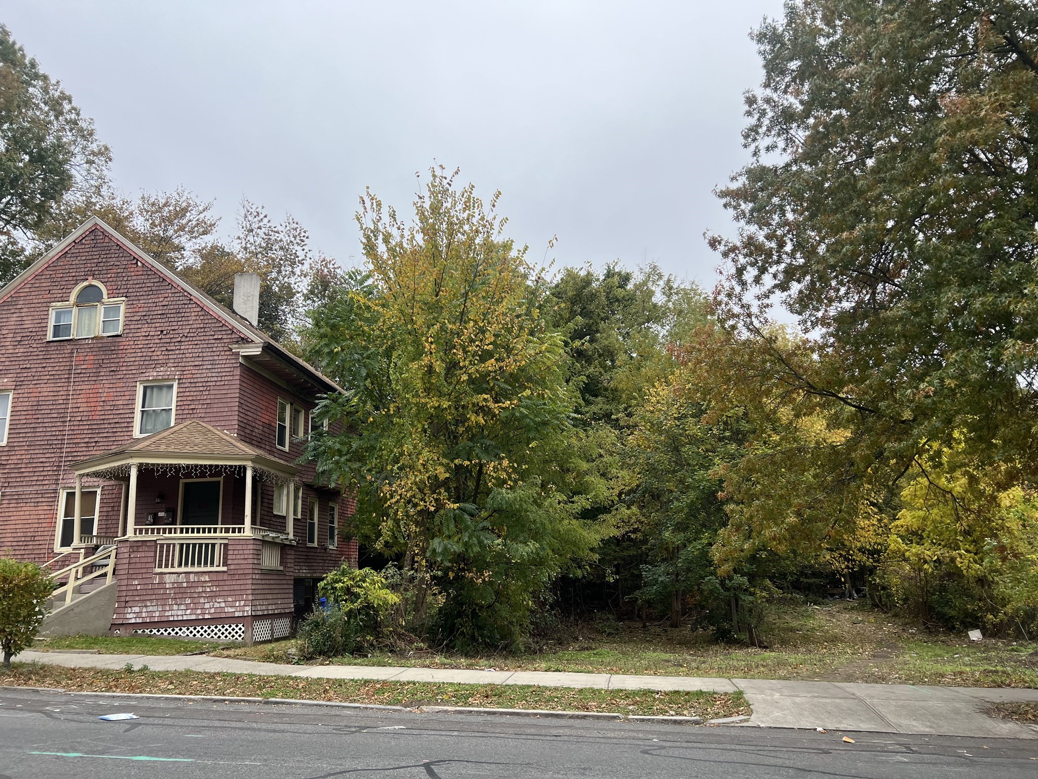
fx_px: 780
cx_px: 519
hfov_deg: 67.3
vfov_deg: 53.1
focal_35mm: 26
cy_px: 390
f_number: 1.5
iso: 50
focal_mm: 5.7
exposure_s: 1/1311
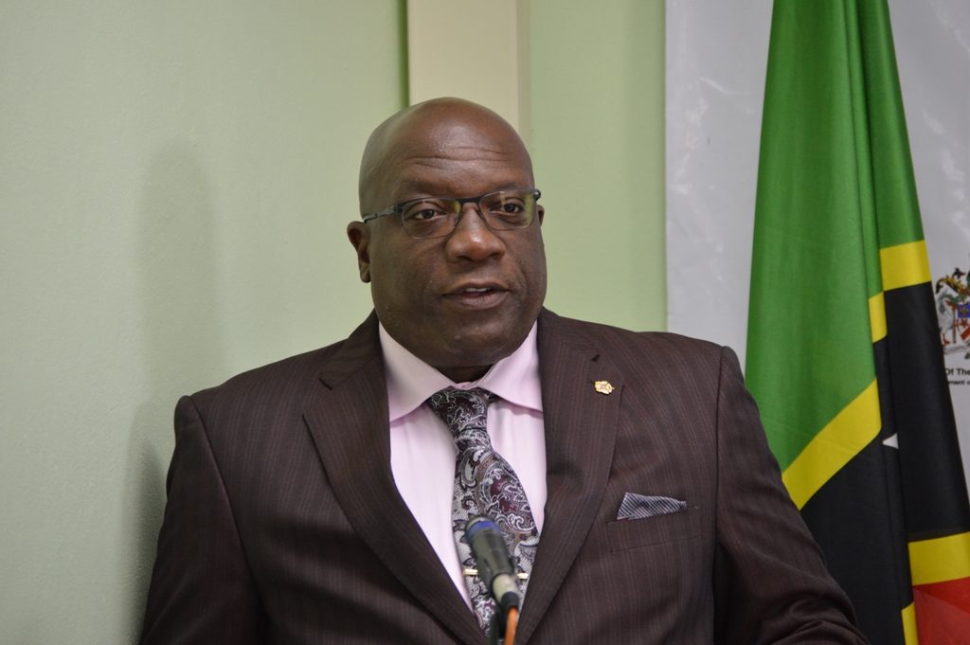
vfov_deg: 8.2
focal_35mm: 168
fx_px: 4523
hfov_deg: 12.2
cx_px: 485
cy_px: 322
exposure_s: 1/60
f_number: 4.8
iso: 640
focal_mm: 112
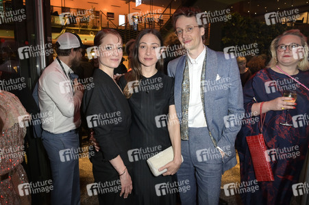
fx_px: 206
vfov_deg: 53.1
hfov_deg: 73.8
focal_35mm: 24
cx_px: 154
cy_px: 102
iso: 2500
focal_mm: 24
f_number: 5.6
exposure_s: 1/60
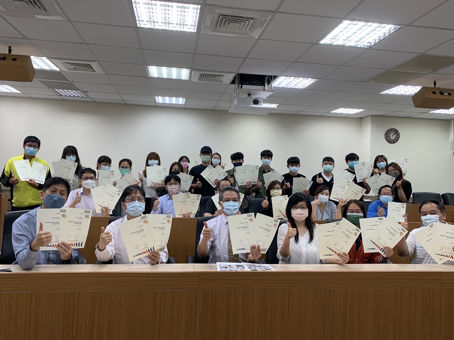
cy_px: 170
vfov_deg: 53.1
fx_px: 341
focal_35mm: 26
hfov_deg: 67.3
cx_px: 227
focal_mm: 4.25
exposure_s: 1/60
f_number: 1.8
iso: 50
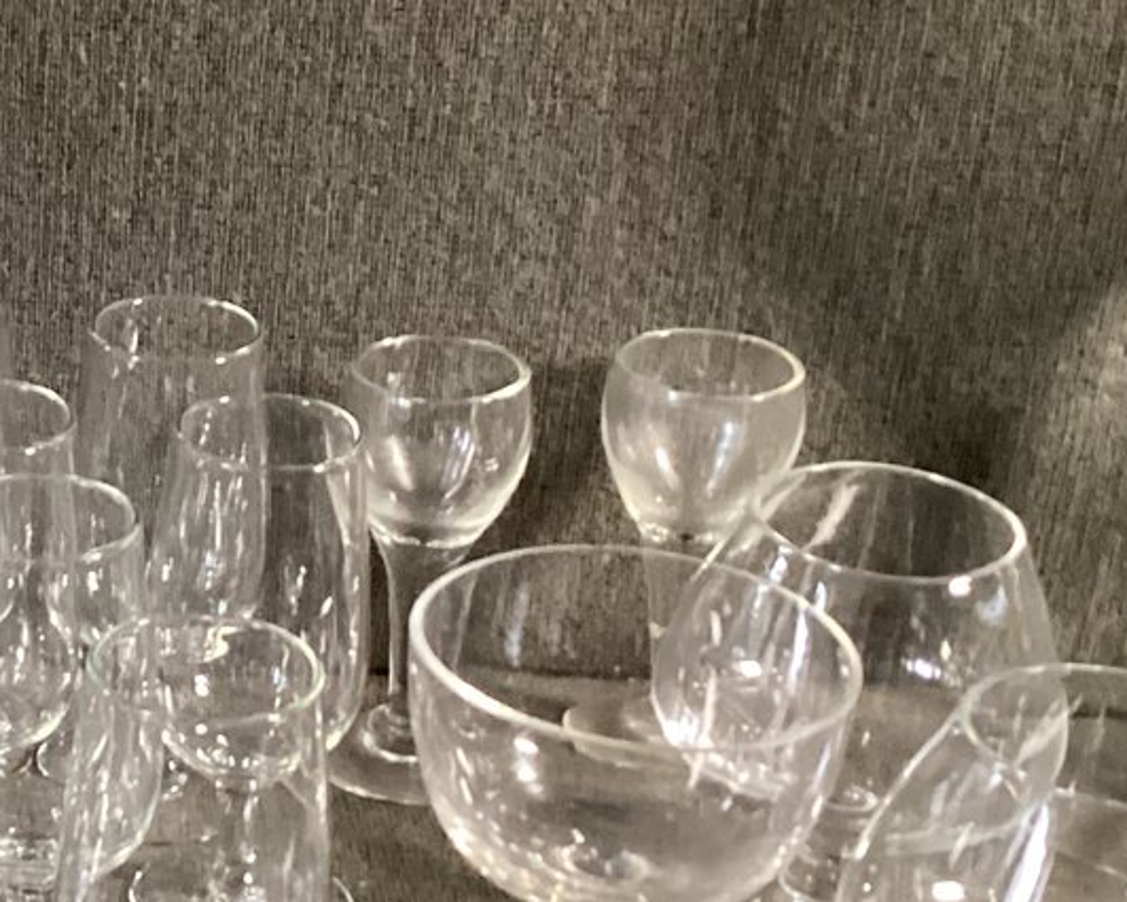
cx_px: -230
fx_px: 2870
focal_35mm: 86
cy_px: 420
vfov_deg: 17.9
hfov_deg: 20.7
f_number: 2.4
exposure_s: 1/50
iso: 320
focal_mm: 3.3
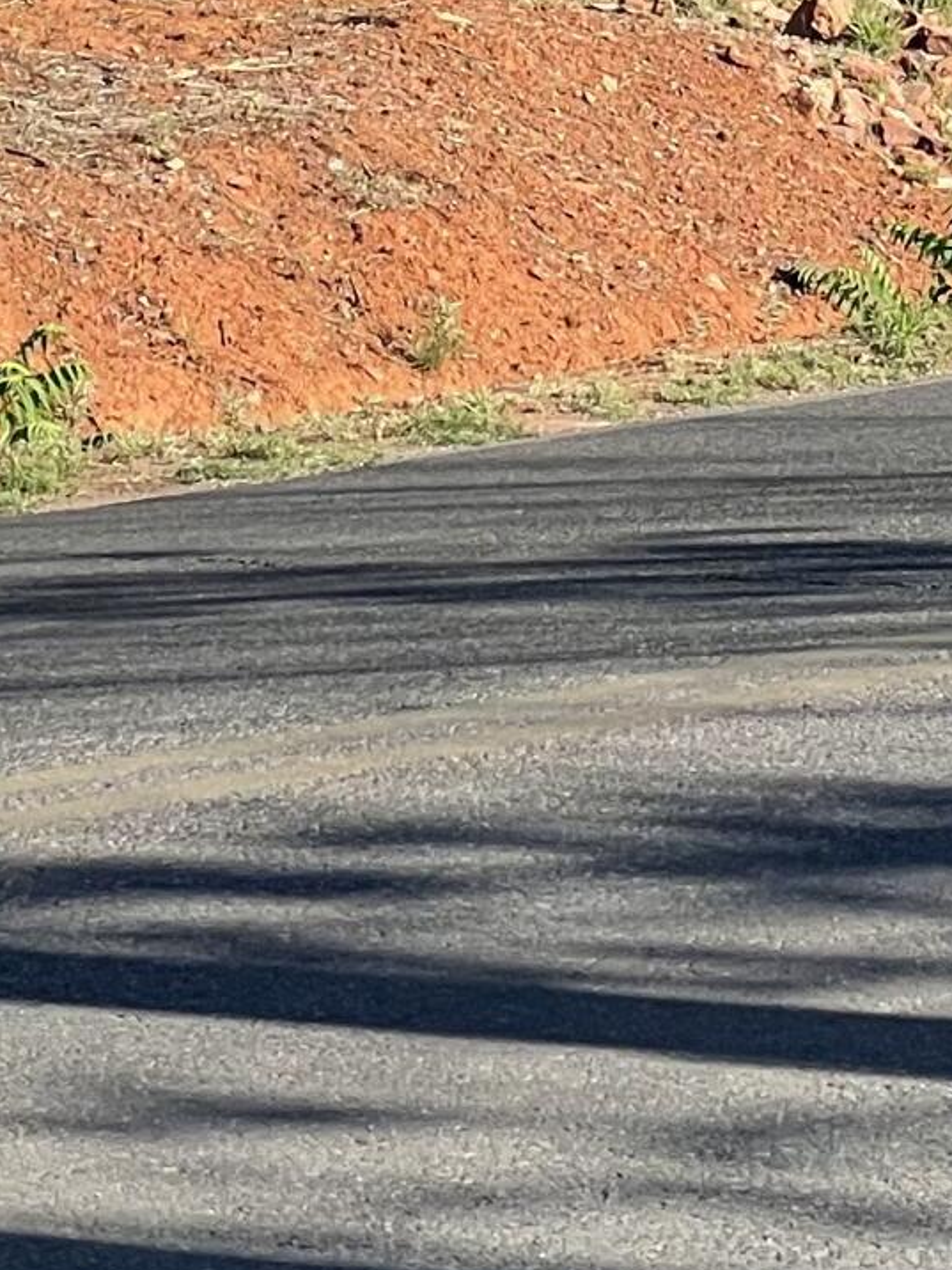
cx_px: 1406
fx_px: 7994
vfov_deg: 8.9
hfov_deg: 6.7
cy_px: -626
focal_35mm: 218
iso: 25
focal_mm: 6
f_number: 2
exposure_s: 1/940
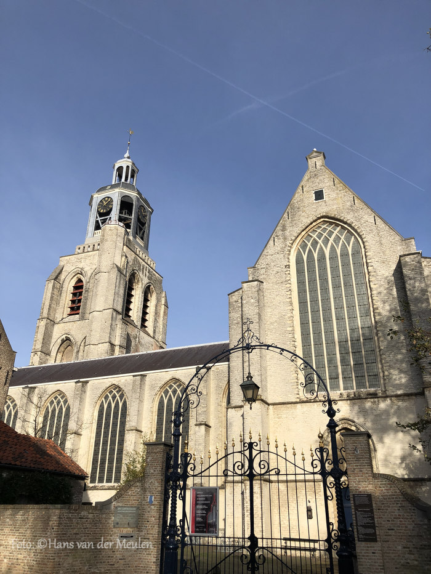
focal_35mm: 28
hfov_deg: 49.8
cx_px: 216
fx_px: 464
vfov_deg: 63.4
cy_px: 287
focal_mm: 3.99
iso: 20
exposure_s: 1/2315
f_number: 1.8
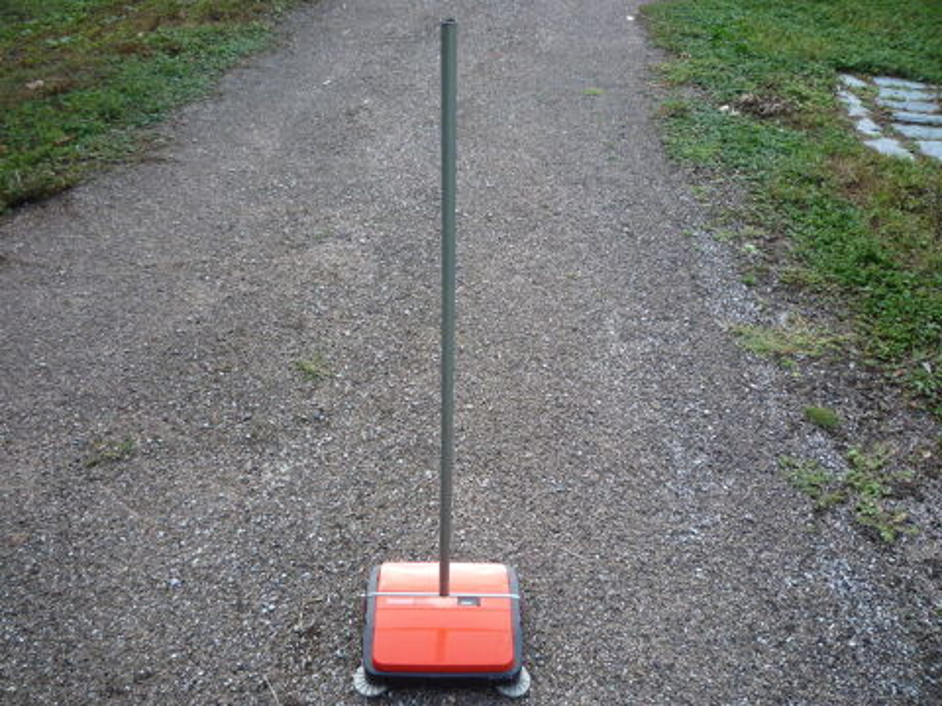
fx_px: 816
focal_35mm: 30
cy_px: 353
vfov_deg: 46.8
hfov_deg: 60.0
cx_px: 471
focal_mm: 5.2
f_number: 3.5
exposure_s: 1/100
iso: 100
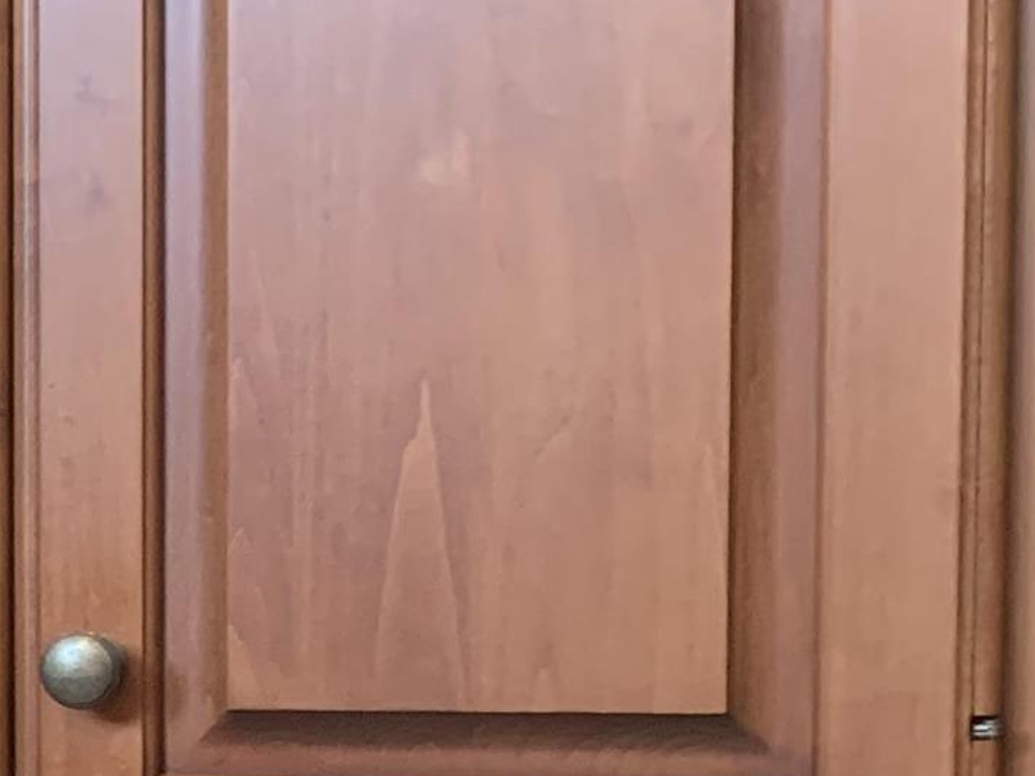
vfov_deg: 12.9
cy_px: 816
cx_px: -950
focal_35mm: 113
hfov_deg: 14.7
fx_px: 3378
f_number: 1.8
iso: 250
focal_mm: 4.25
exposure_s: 1/60
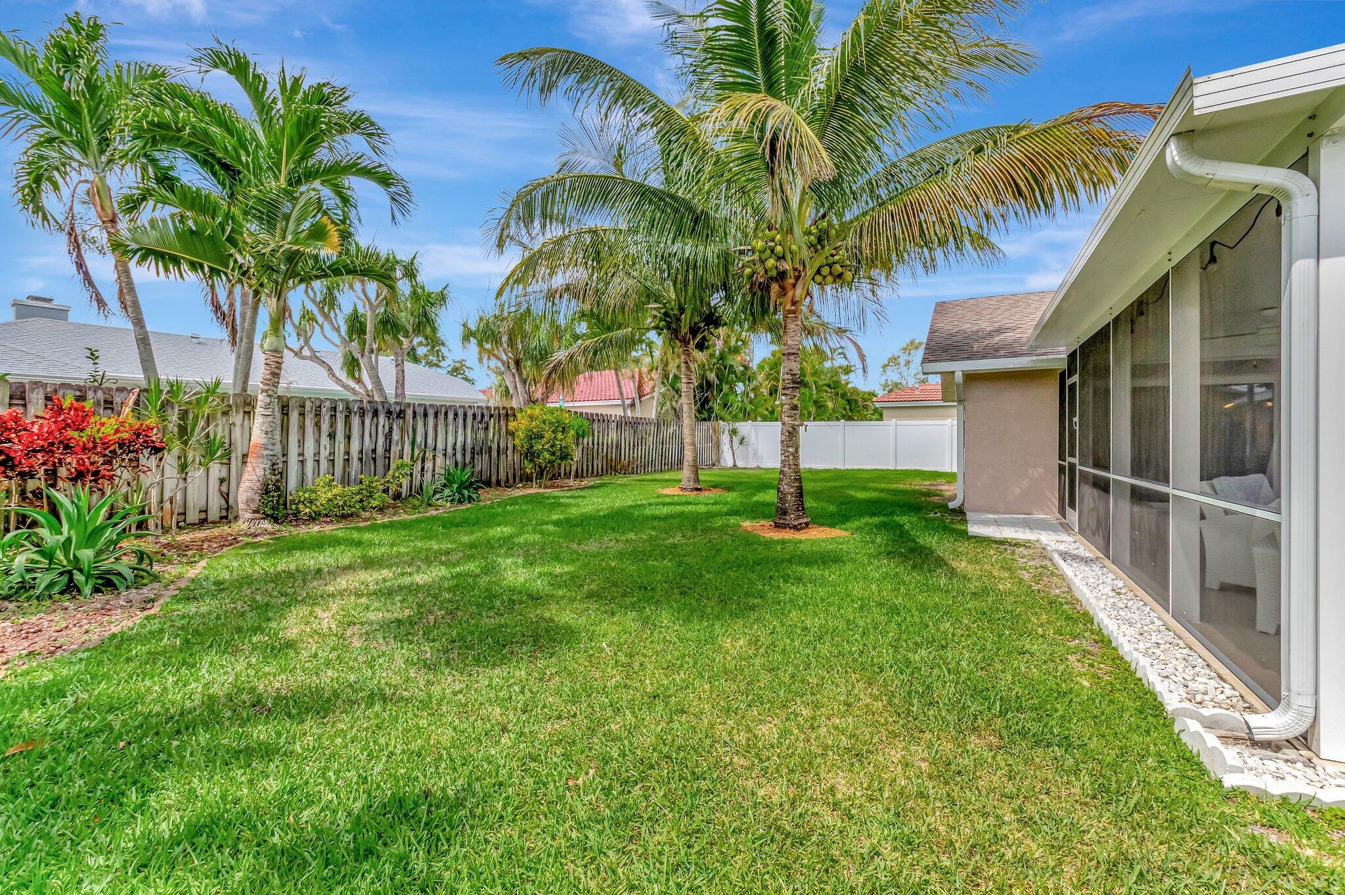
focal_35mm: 15
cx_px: 672
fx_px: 560
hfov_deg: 100.4
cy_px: 448
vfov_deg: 77.3
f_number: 8
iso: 640
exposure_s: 1/1250
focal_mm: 10
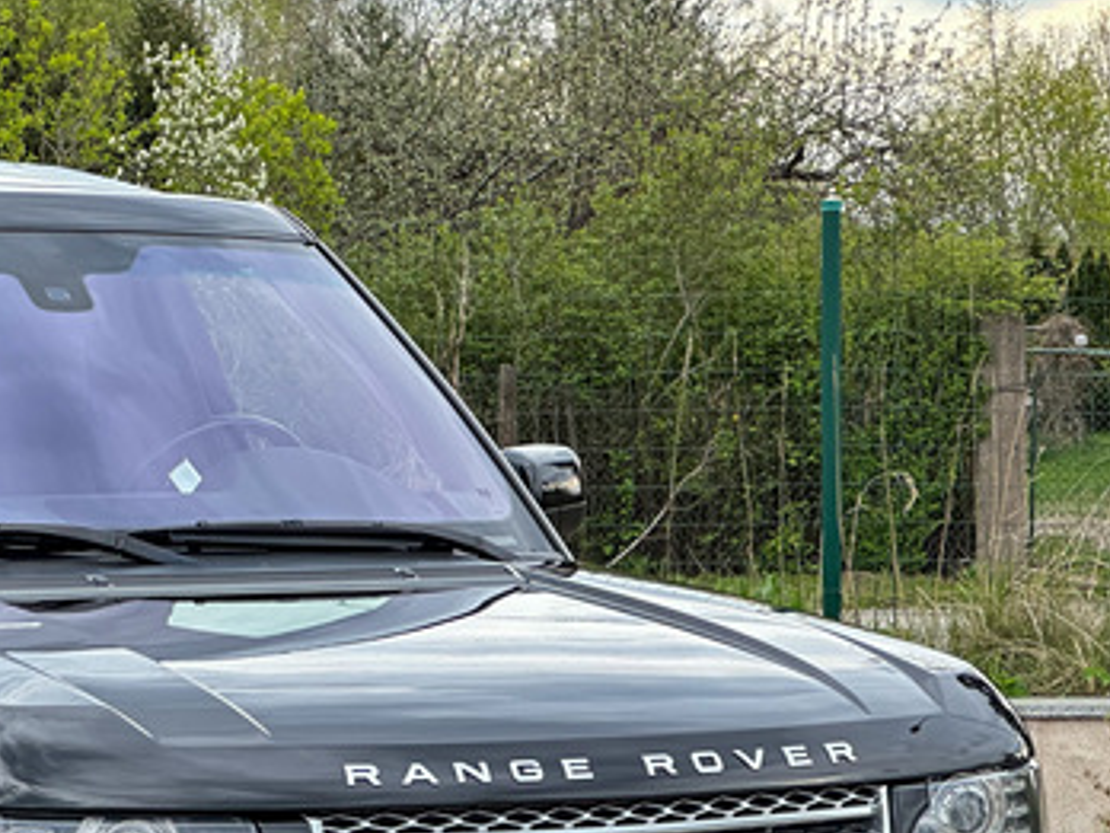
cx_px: 86
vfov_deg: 10.3
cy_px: 731
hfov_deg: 13.6
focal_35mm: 144
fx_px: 4618
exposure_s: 1/99
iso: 100
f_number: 2.8
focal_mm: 9
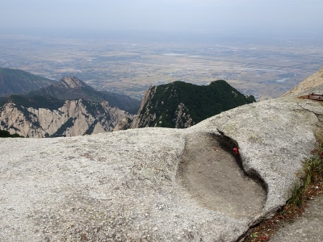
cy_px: 121
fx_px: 345
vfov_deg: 38.7
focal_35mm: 37
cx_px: 162
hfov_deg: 50.1
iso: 80
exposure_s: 1/1000
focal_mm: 6.37
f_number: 4
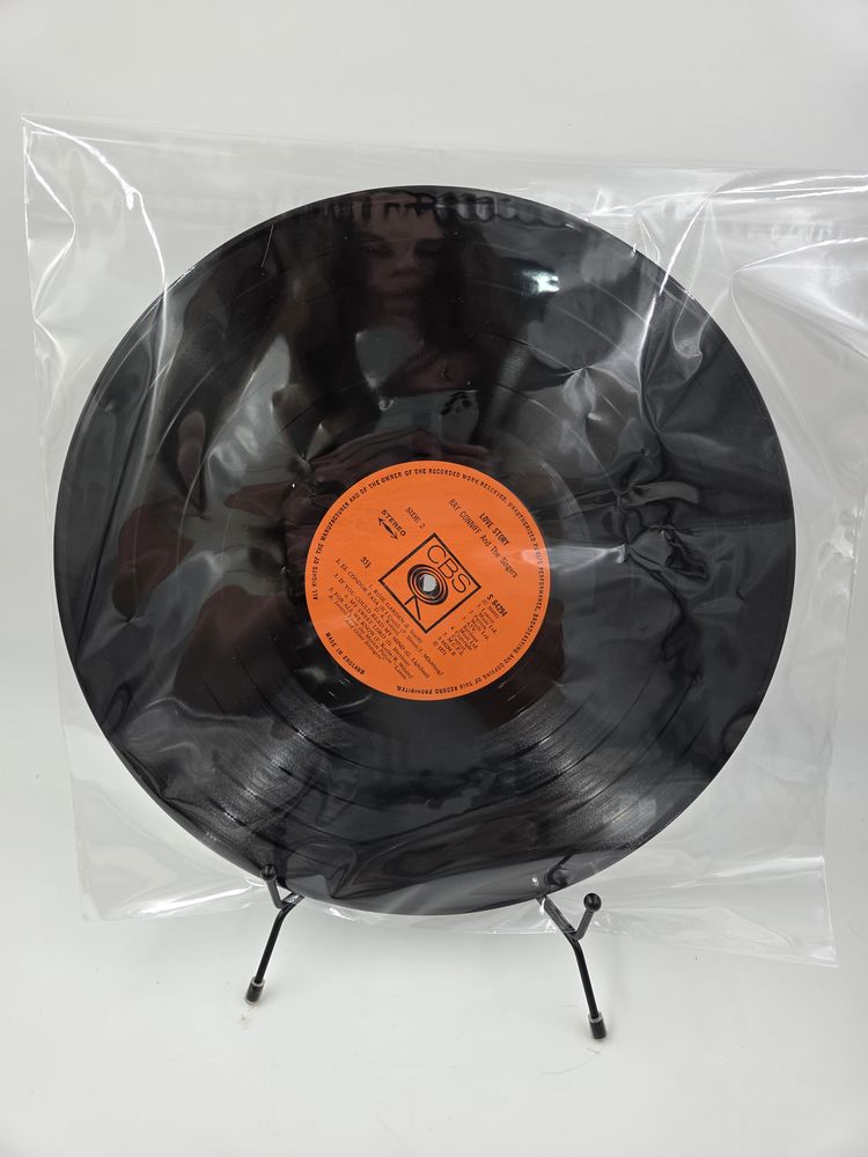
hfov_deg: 58.9
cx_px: 434
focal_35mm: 23
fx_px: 769
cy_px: 578
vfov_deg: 73.9
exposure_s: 1/180
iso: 50
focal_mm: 5.4
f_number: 1.8
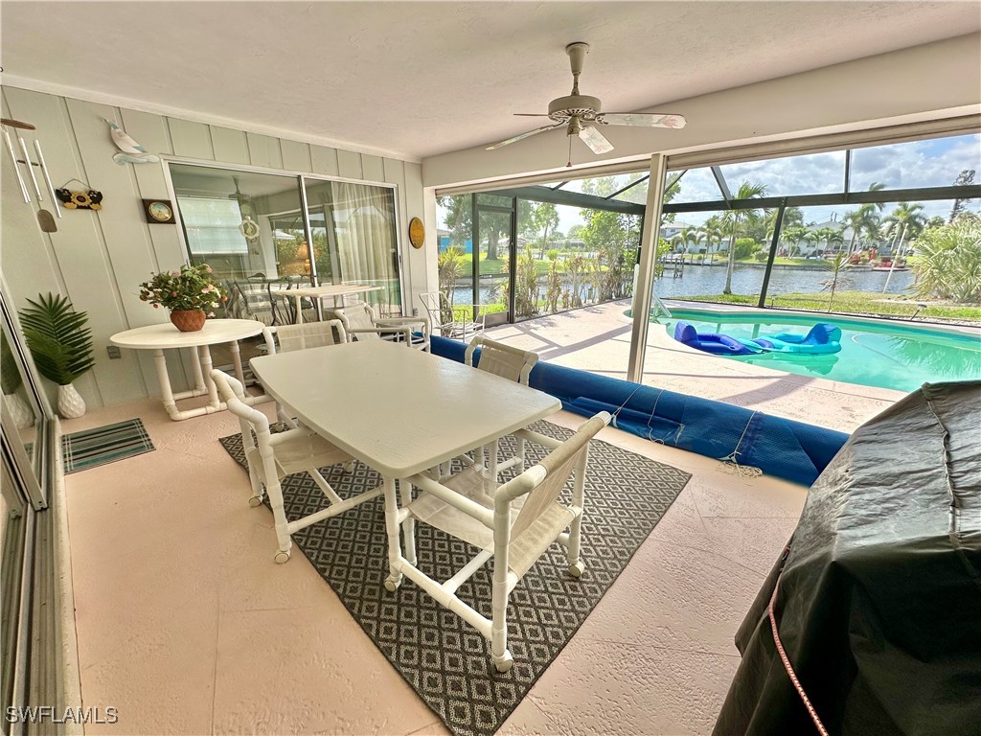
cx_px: 490
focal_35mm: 14
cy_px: 368
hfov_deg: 102.1
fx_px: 397
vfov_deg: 85.7
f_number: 2.2
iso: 40
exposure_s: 1/658
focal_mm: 2.22
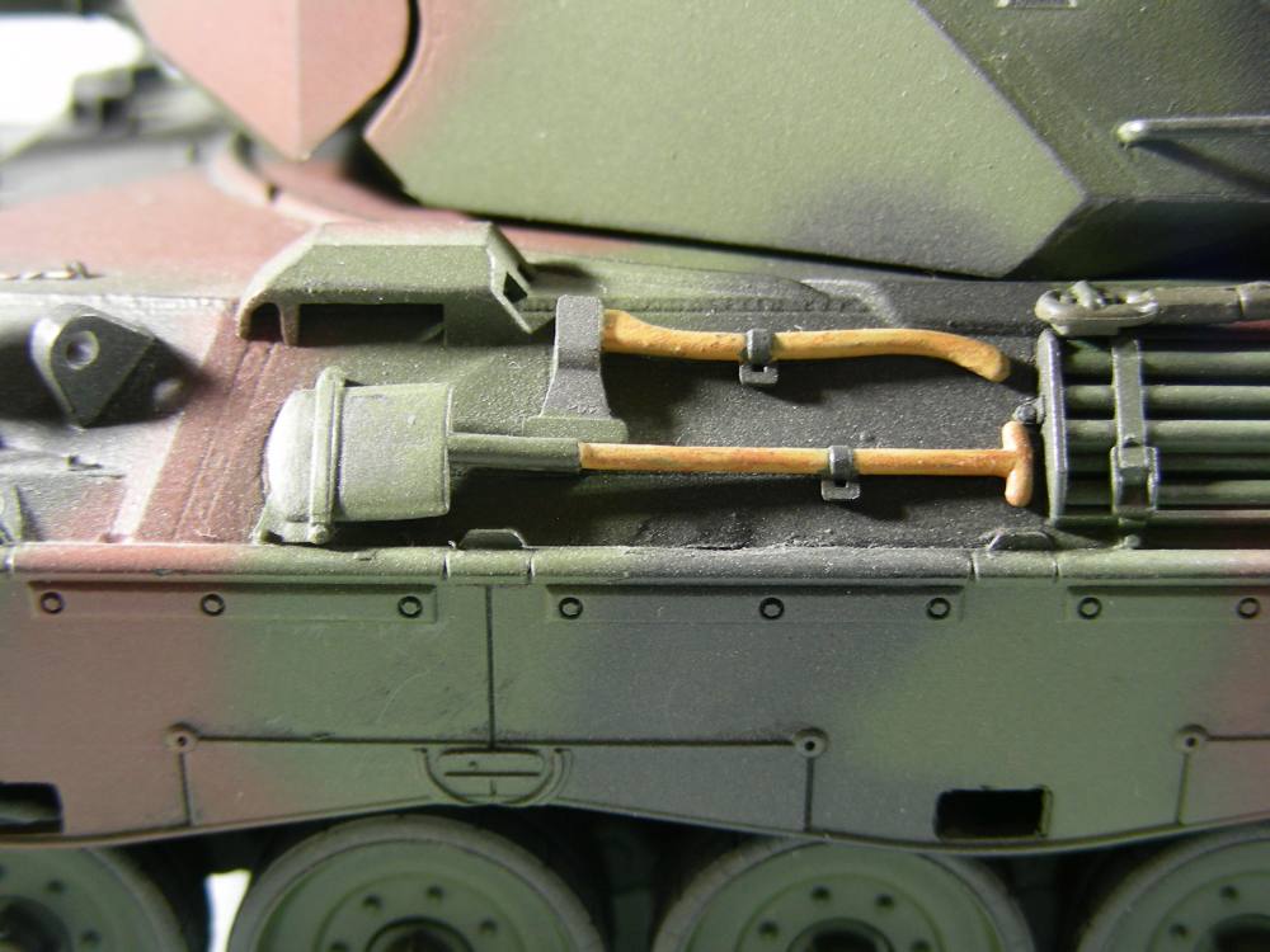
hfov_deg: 27.8
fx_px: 2568
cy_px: 476
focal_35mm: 70
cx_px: 635
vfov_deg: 21.0
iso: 50
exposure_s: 1/2
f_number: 3.5
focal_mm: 11.7
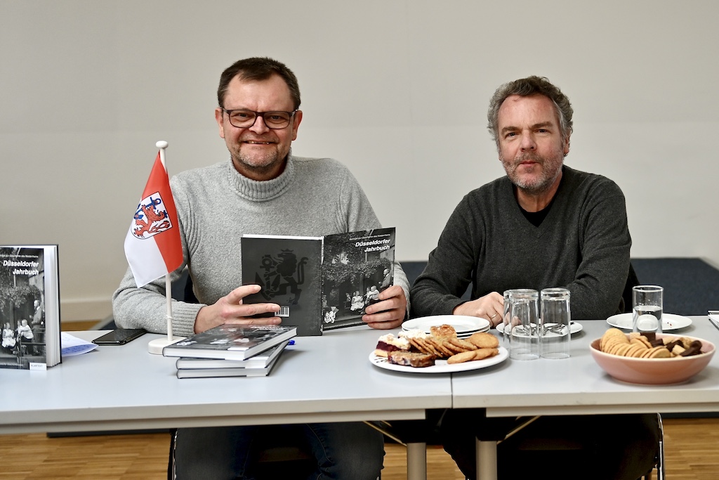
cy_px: 240
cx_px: 360
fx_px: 839
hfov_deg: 46.4
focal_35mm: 42
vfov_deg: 31.9
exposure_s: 1/100
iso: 200
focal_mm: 42
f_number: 2.8
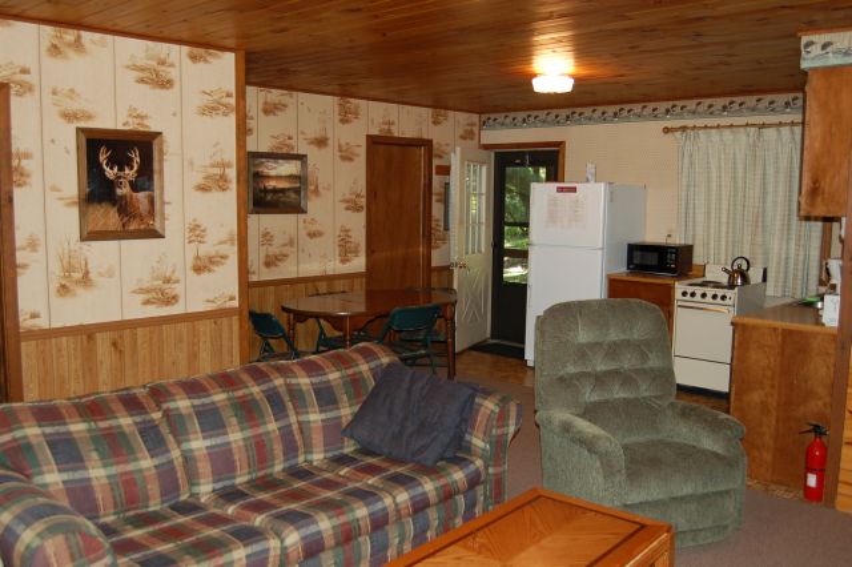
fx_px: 781
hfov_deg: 57.2
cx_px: 426
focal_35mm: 33
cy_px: 284
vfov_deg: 39.9
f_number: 3.8
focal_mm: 22
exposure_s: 1/60
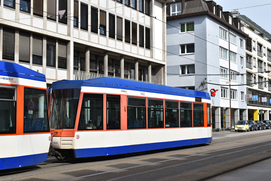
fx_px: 407
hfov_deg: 36.9
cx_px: 136
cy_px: 90
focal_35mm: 54
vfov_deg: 25.1
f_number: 10
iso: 200
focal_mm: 36
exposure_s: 1/400
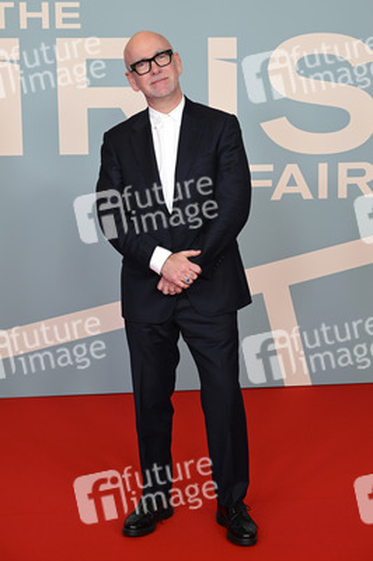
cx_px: 186
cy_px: 280
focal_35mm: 70
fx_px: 1090
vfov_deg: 28.9
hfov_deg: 19.4
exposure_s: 1/125
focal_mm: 70
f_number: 6.3
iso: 640
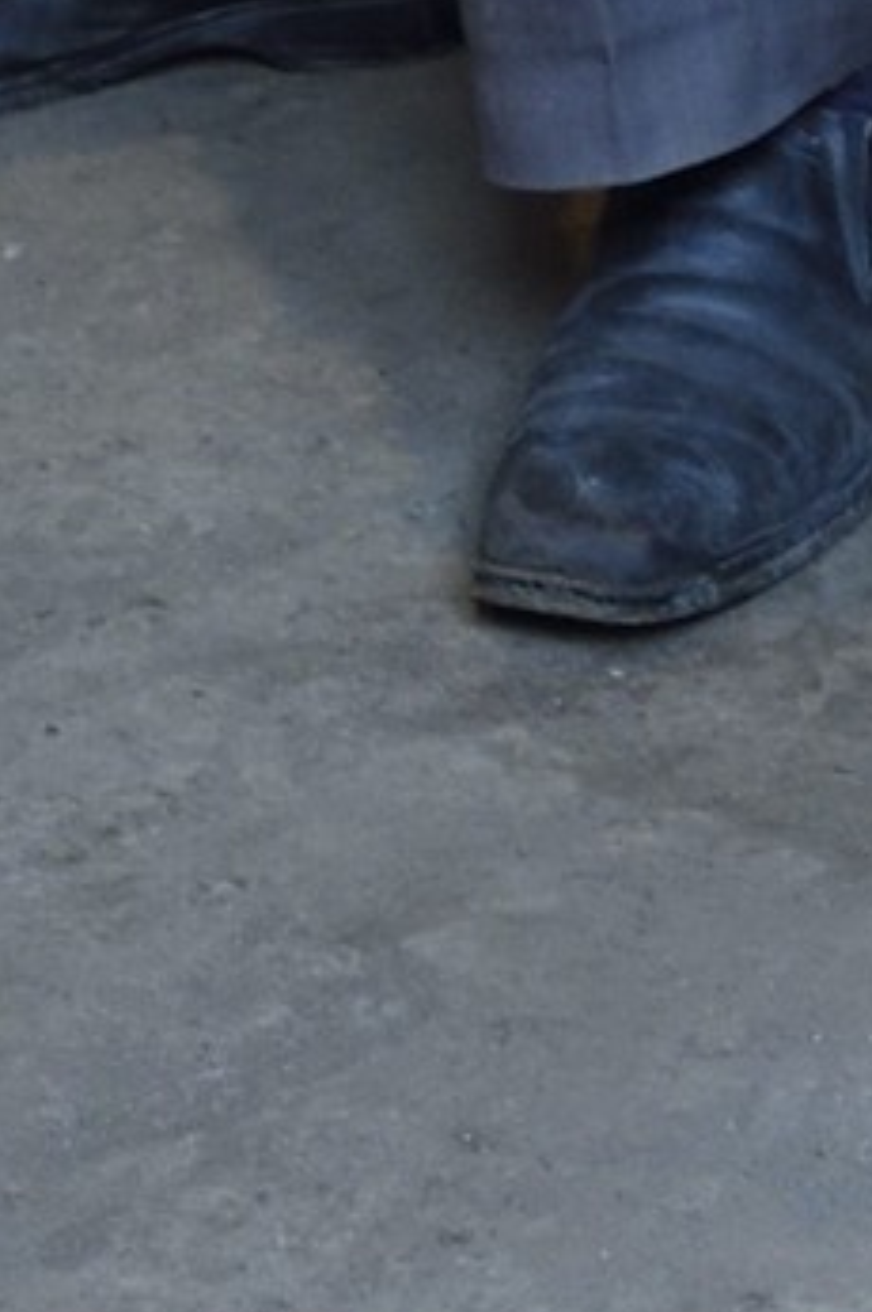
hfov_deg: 5.4
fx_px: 9101
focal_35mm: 250
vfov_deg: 7.1
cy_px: -2939
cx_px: 1562
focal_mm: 36
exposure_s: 1/40
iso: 800
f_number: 6.3
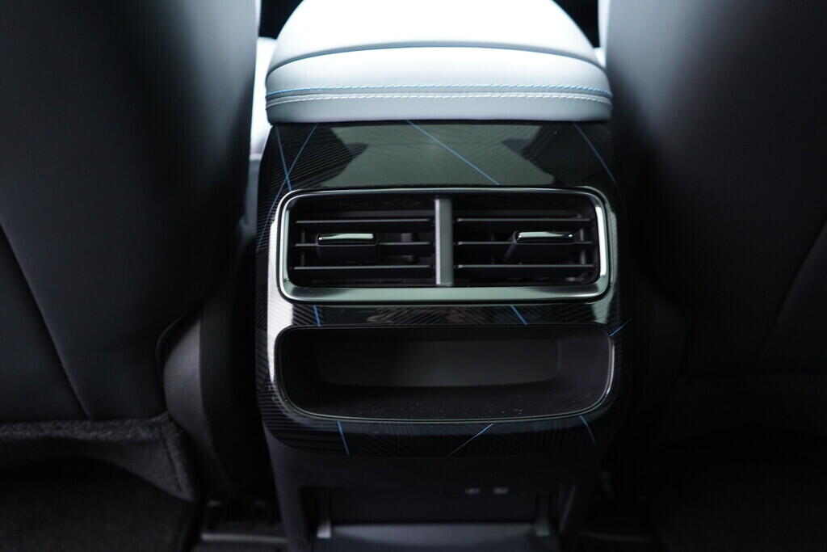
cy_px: 276
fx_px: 827
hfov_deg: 53.1
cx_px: 414
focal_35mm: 36
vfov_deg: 36.9
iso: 1000
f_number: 2.8
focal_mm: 24
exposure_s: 1/40
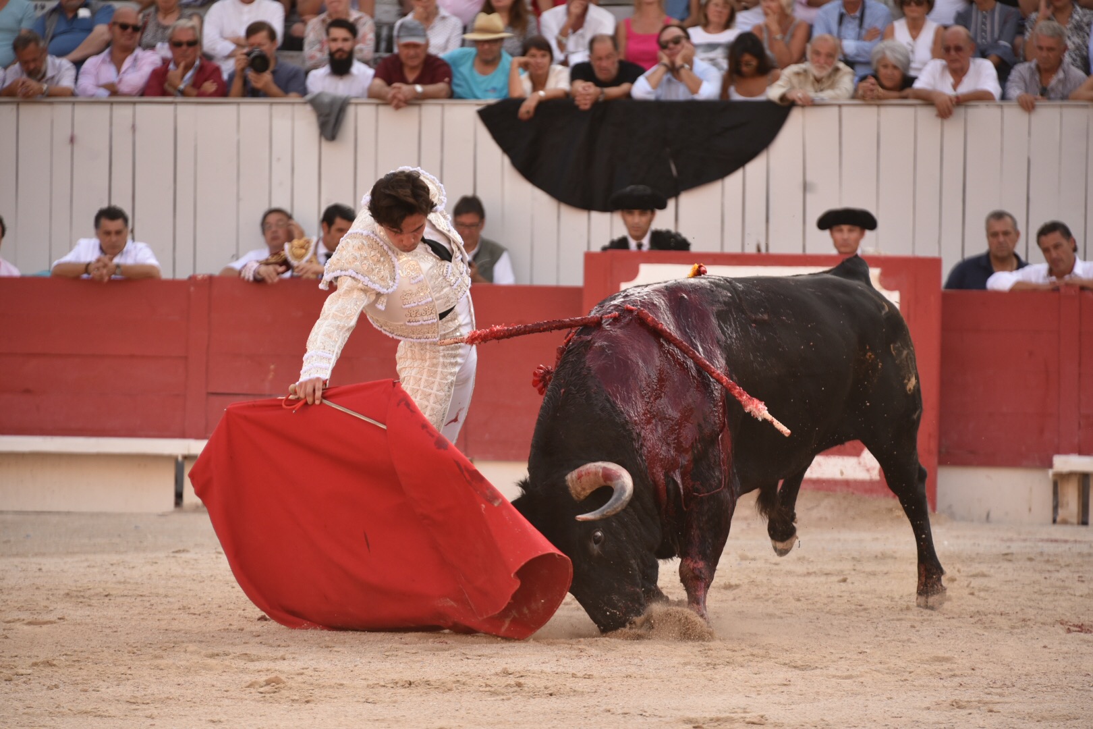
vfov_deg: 6.9
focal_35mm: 200
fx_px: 6072
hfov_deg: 10.3
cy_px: 364
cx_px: 546
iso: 640
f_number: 5.6
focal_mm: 200
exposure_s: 1/640
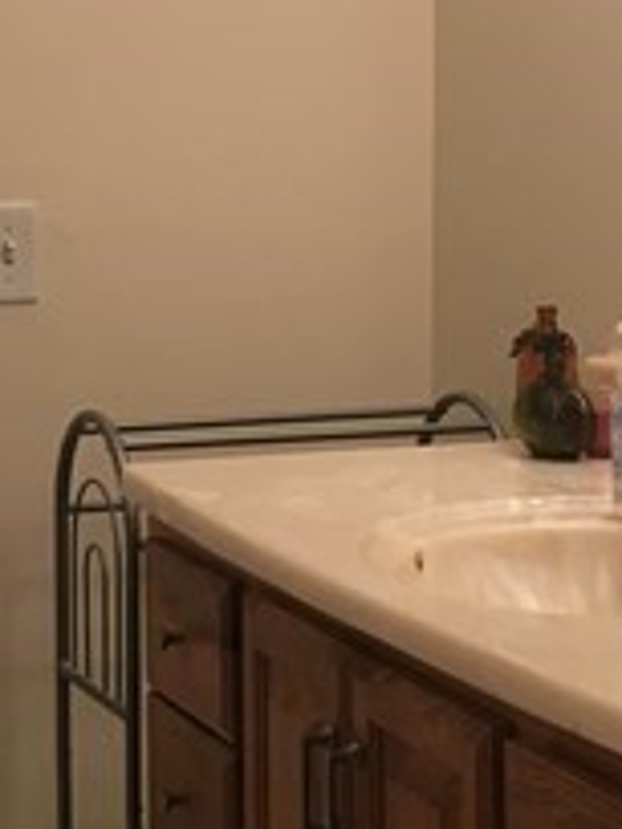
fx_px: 2611
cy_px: 455
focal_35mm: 109
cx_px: 358
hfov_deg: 13.6
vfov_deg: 18.0
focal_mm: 4.15
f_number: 2.2
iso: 64
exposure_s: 1/30
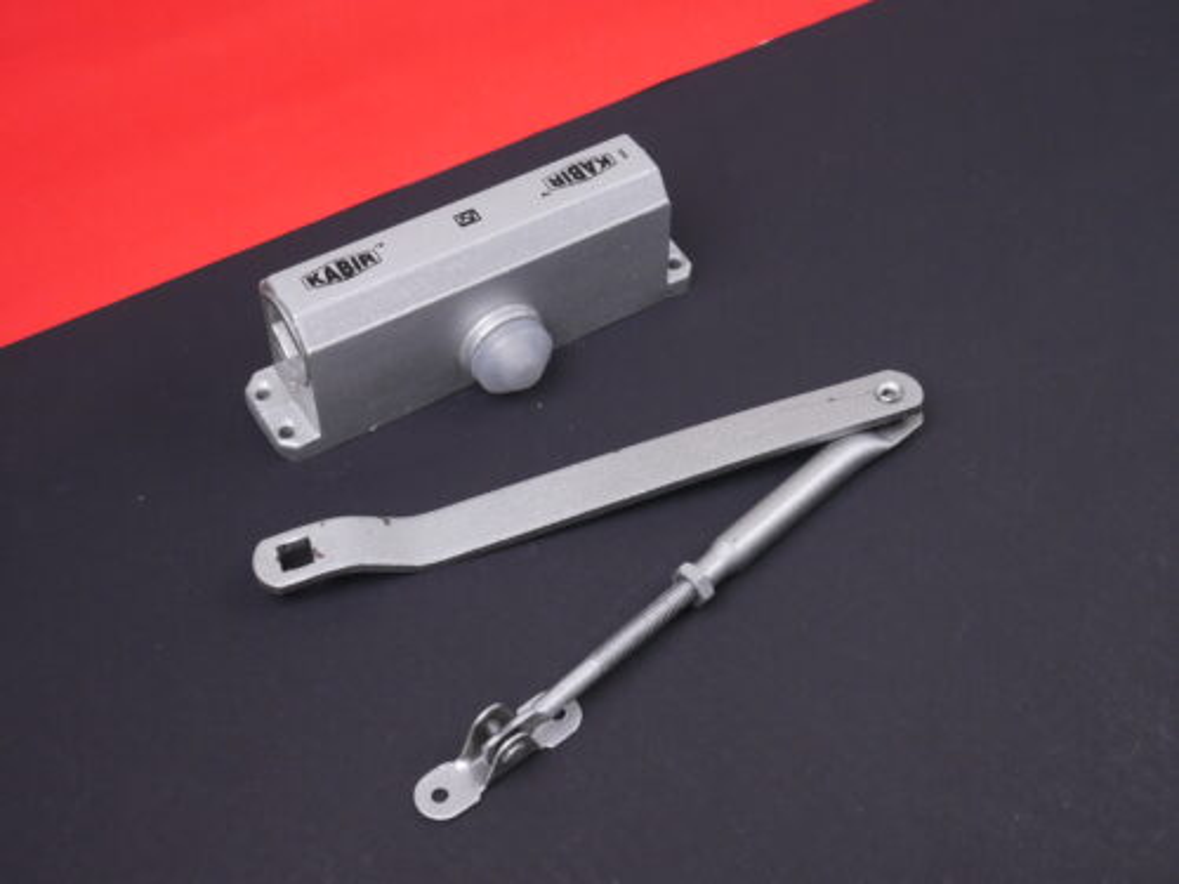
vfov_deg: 29.1
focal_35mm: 50
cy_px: 442
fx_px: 1703
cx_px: 590
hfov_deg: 38.2
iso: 1000
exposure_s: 1/30
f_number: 7.1
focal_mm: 25
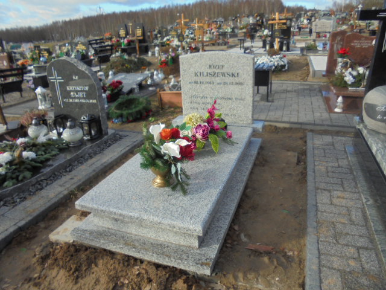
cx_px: 193
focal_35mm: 26
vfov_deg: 53.1
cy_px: 145
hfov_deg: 67.3
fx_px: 290
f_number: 3.5
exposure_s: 1/400
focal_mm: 4.6
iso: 100
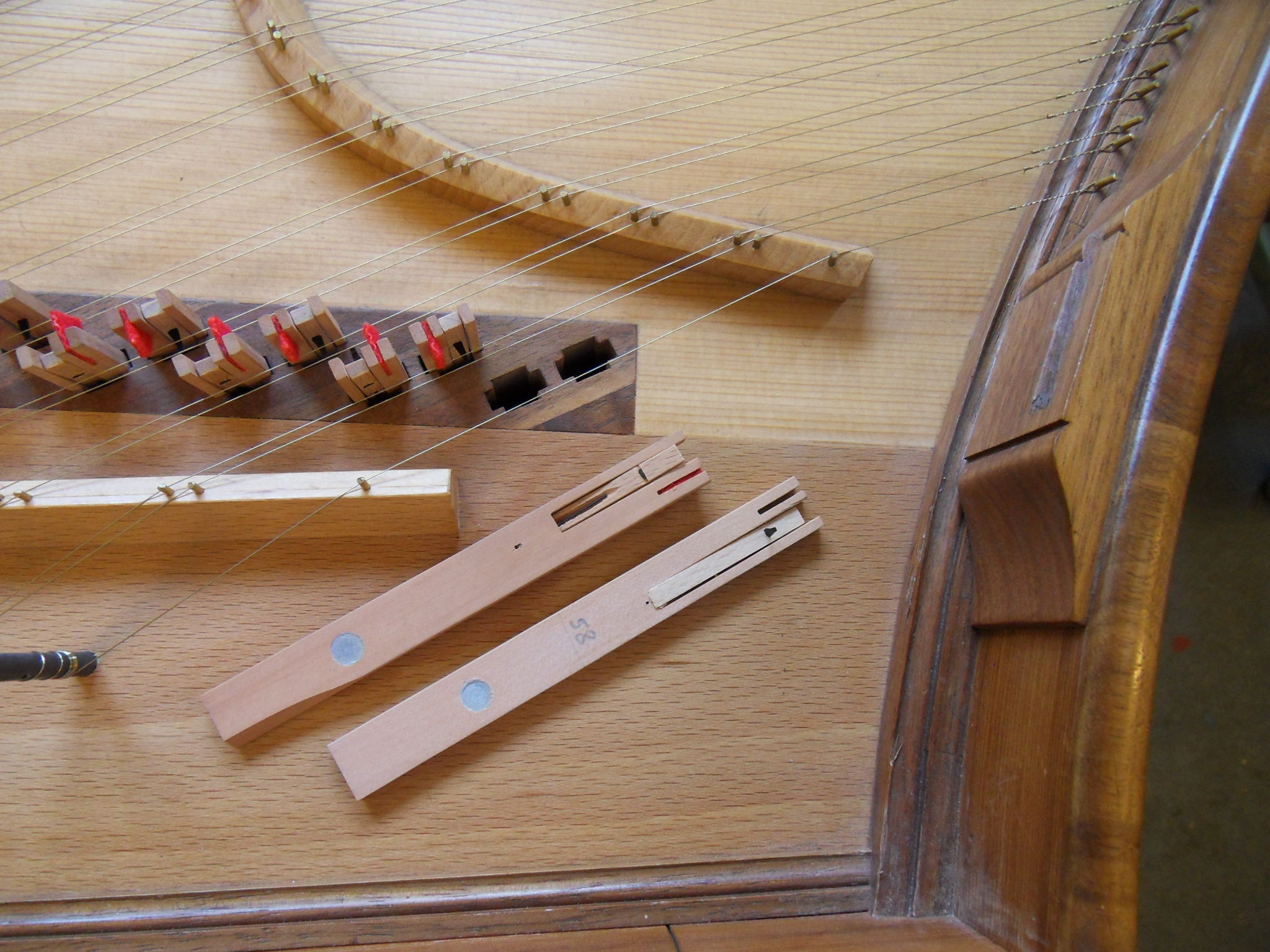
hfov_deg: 71.6
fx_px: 881
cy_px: 476
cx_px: 635
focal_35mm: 24
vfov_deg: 56.8
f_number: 3.3
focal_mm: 4.2
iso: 200
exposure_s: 1/30
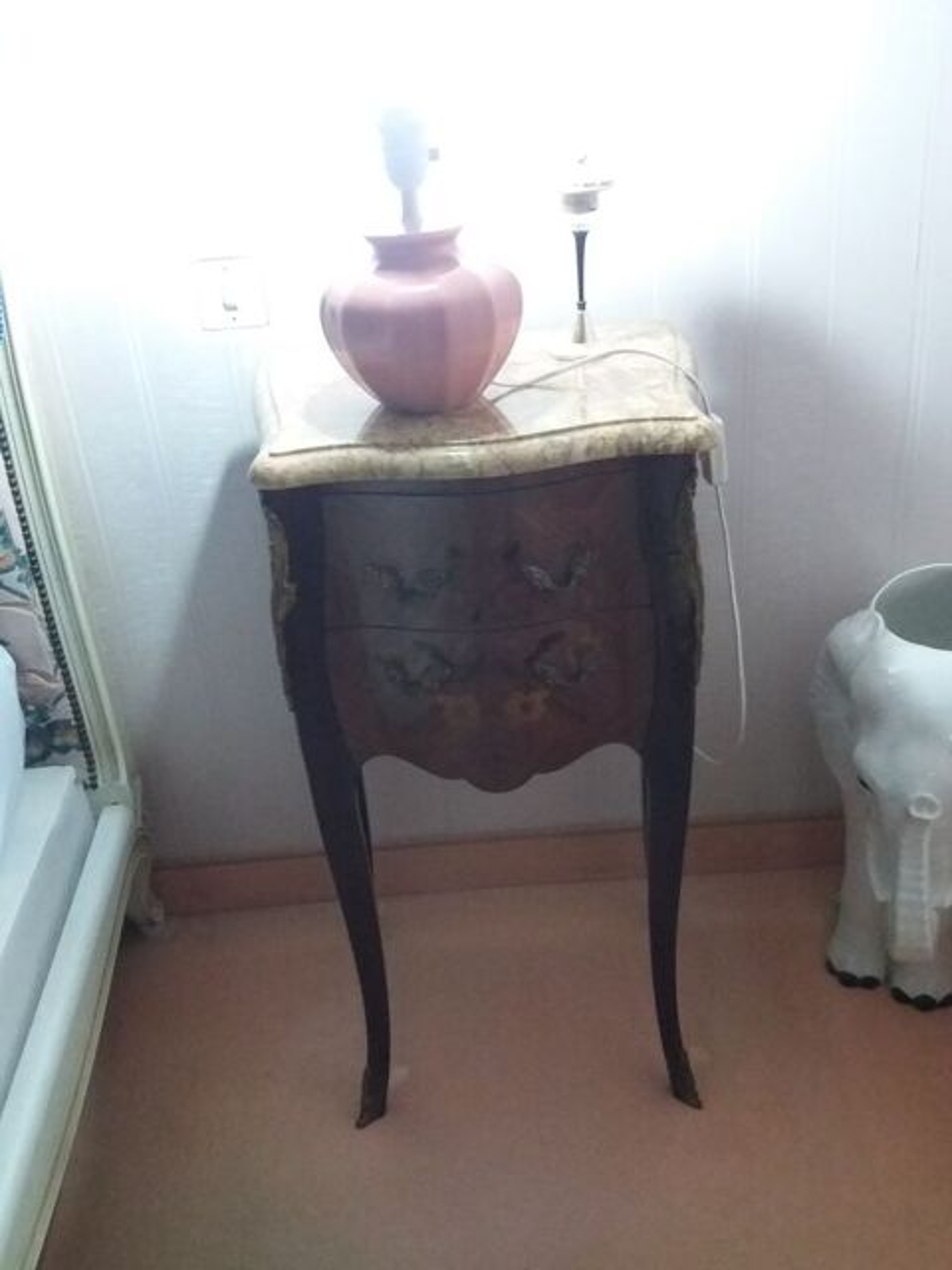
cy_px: 635
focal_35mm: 28
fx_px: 1027
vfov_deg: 63.4
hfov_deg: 49.7
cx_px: 476
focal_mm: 3.7
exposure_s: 1/17
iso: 500
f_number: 1.9
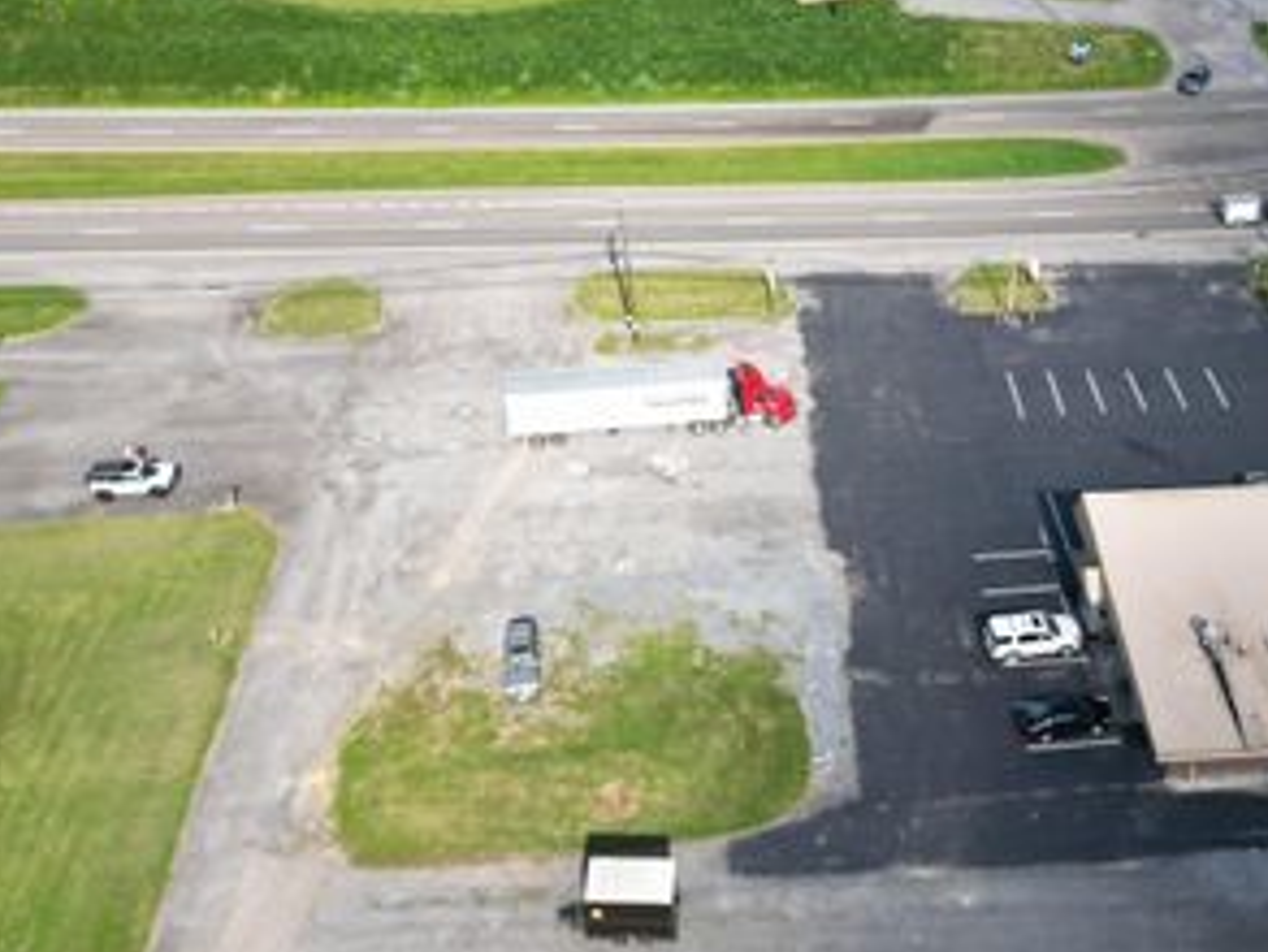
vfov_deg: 34.9
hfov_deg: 45.1
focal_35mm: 41
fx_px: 1502
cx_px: 840
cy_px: 348
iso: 110
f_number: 1.7
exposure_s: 1/1500
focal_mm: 6.72
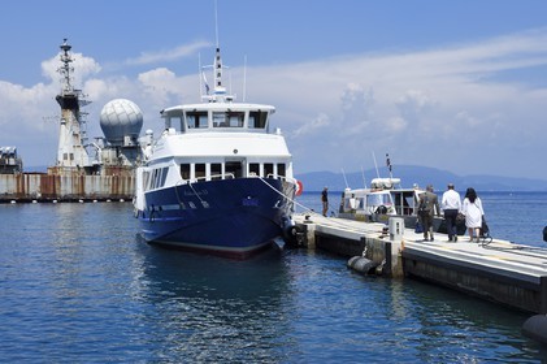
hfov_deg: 33.4
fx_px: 911
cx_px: 274
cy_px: 182
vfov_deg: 22.6
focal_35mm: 60
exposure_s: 1/320
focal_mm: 60
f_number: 13
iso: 200
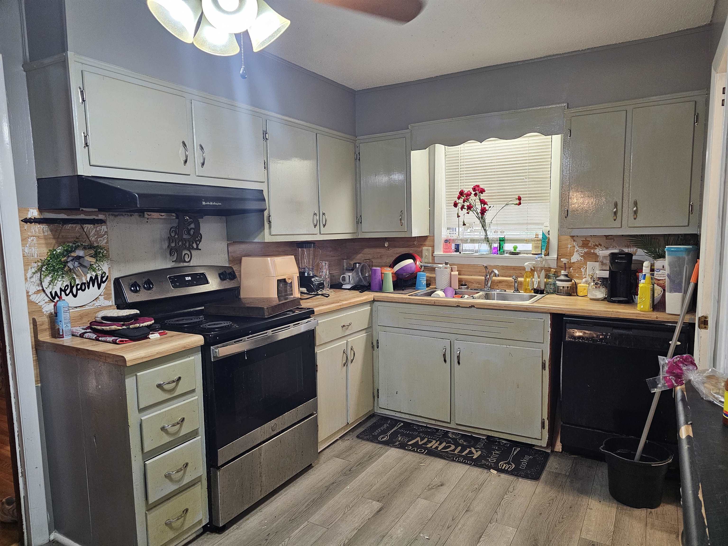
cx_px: 364
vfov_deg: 58.9
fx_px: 484
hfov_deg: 73.9
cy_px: 273
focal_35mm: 23
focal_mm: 6.3
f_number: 1.7
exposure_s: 1/120
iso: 500
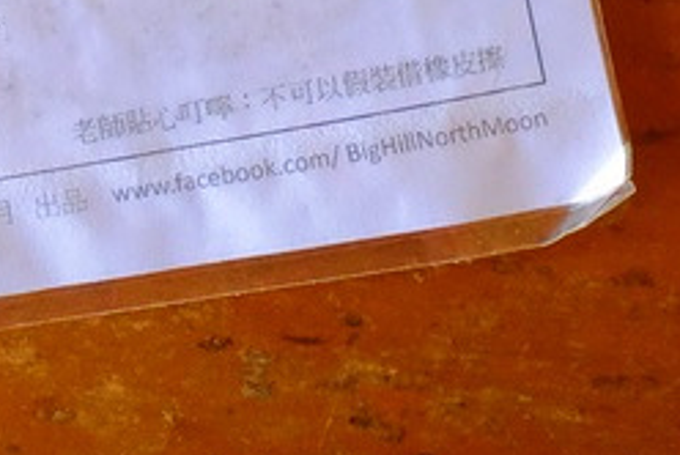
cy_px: -415
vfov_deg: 12.4
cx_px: 8
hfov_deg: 20.0
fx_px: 1872
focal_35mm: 99
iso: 4000
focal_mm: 16
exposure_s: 1/60
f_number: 8
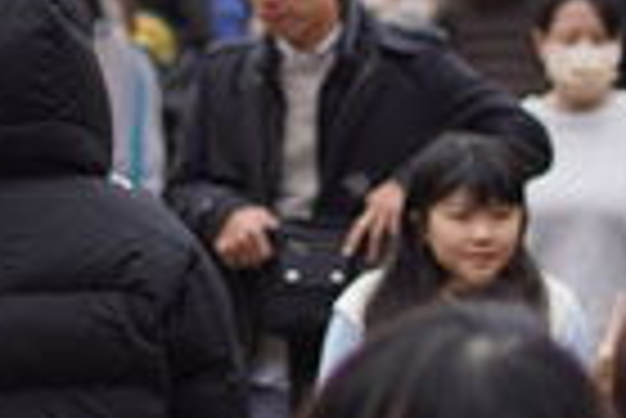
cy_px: 18
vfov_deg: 4.3
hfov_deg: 6.4
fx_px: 5622
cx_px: 347
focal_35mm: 323
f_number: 1.8
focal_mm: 50
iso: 100
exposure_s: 1/1600
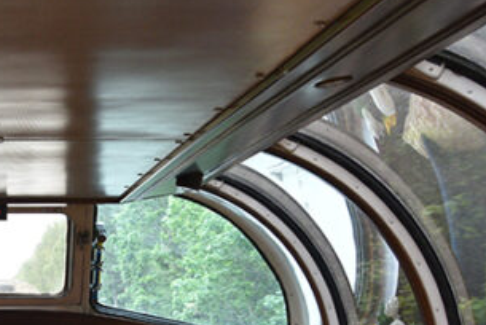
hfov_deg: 23.1
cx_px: -13
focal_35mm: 84
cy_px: 354
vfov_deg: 15.9
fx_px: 1135
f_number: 5
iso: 800
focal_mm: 24
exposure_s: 1/100
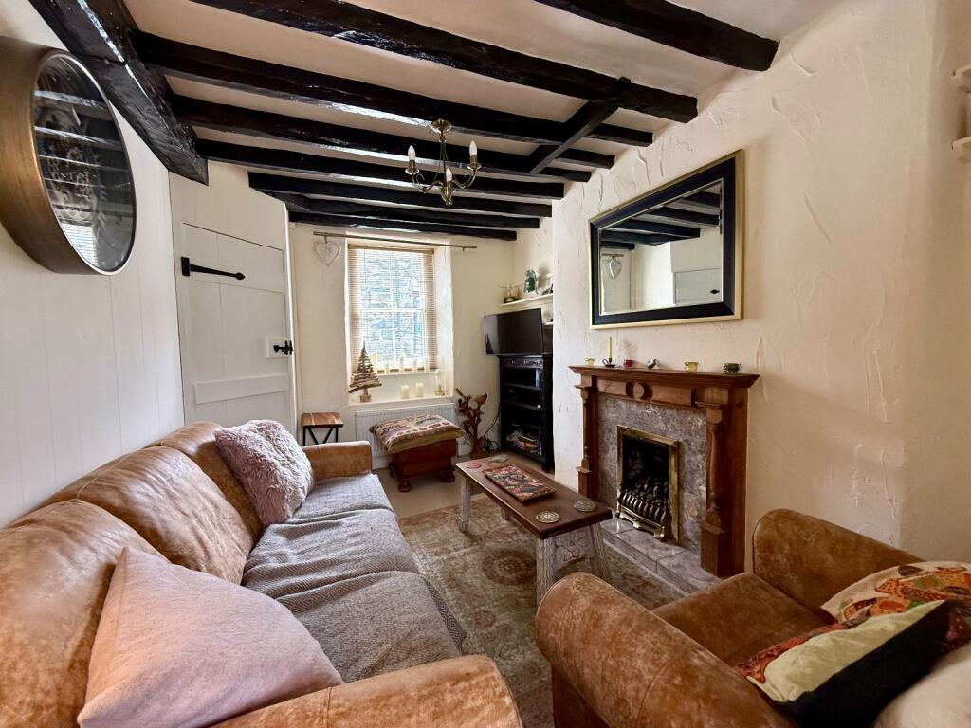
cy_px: 364
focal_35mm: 14
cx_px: 486
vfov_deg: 85.7
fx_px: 393
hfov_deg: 102.1
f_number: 2.2
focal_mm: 2.22
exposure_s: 1/99
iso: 250
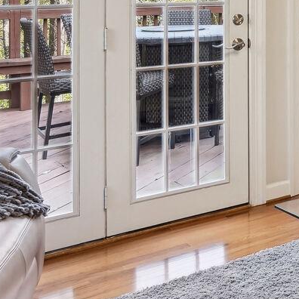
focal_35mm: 63
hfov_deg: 20.3
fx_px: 616
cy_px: -17
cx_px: 526
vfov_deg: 25.6
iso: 800
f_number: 8
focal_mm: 17
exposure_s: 1/60
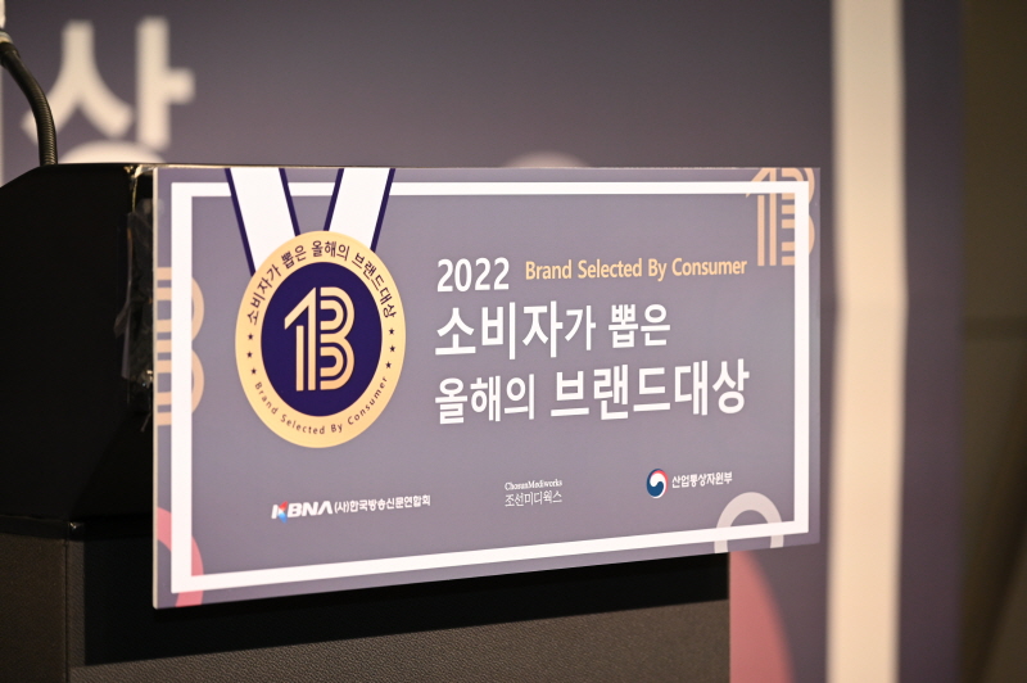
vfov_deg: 11.4
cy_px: 342
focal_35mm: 120
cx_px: 514
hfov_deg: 17.1
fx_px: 3420
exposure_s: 1/125
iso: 1600
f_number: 4
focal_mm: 120
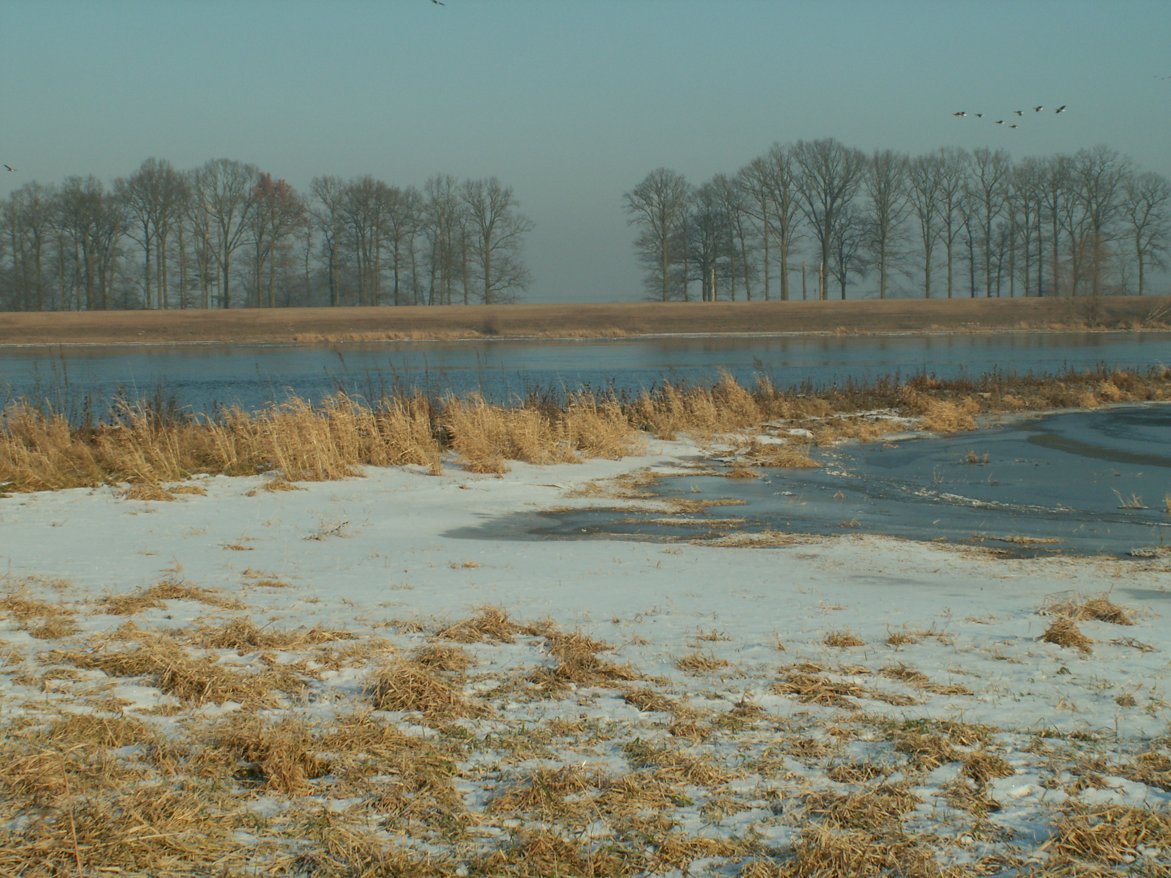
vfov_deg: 22.6
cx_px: 586
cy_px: 439
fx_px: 2199
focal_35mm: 65
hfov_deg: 29.8
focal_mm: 10.9
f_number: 7.1
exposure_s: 1/200
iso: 50
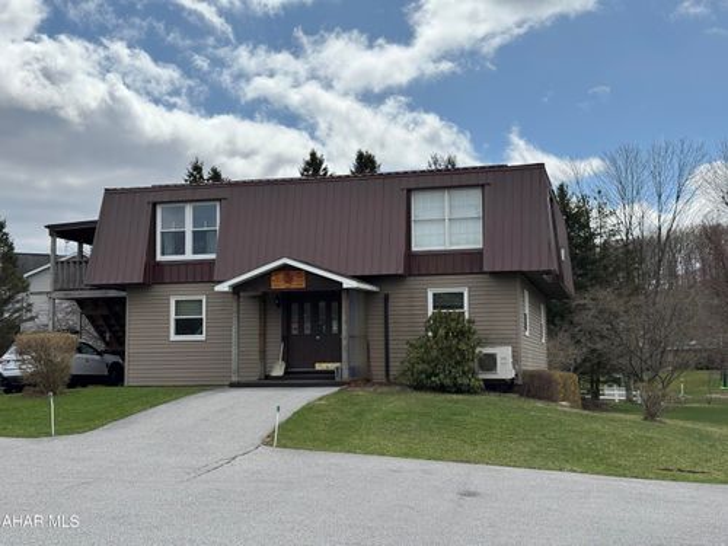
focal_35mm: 48
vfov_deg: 30.3
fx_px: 1009
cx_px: 364
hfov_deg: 39.7
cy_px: 273
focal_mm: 6.76
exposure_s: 1/7092
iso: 64
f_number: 1.78
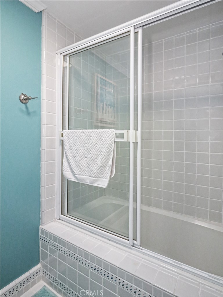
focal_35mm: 18
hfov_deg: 71.6
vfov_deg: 87.7
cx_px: 112
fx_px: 155
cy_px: 148
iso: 2500
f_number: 7.1
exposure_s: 1/100
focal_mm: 9
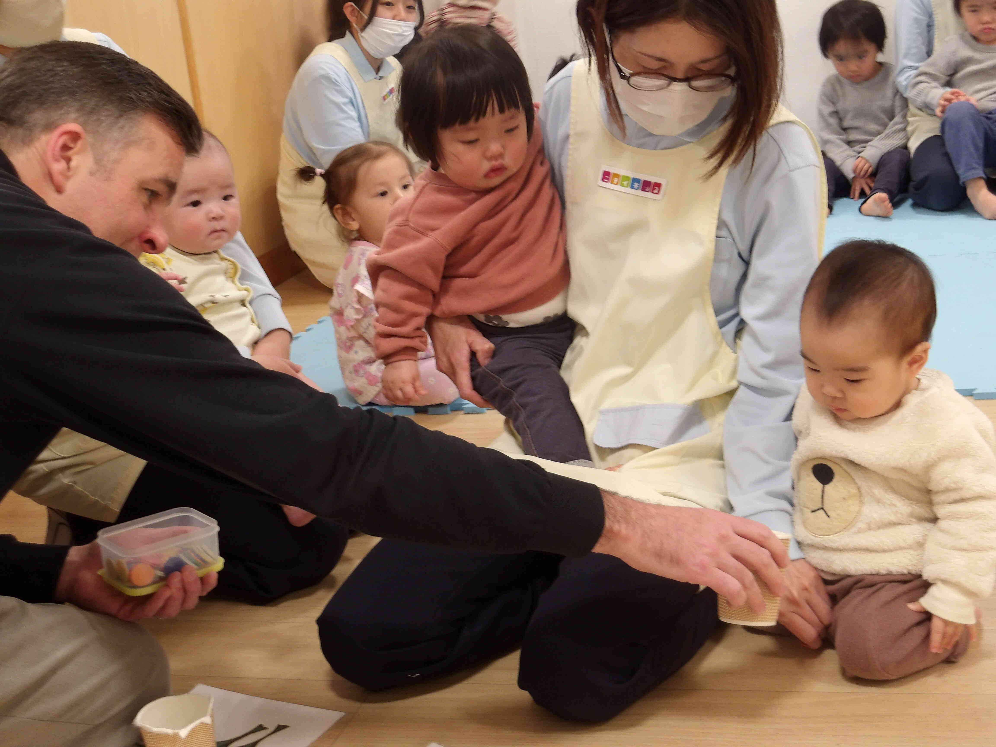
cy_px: 374
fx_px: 1525
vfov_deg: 27.5
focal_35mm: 53
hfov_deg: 36.2
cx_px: 498
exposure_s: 1/20
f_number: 4.2
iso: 200
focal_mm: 9.4
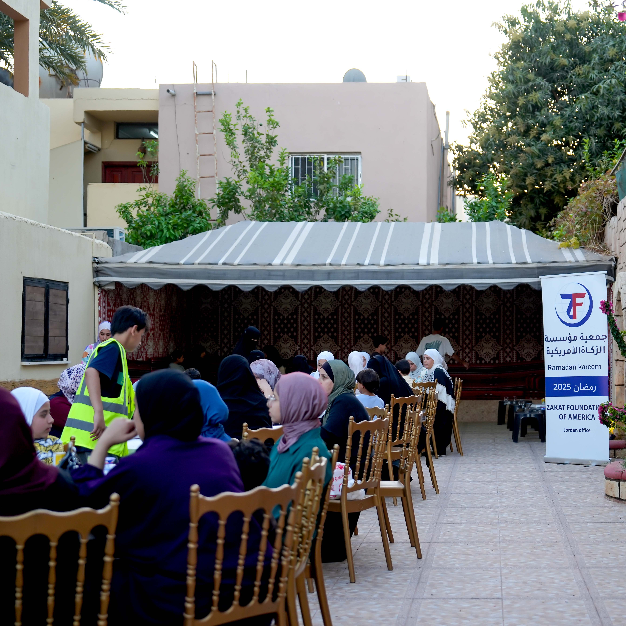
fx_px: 1228
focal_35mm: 60
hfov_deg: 28.3
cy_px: 313
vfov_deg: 28.6
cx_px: 443
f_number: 2.8
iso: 320
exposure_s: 1/160
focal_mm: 47
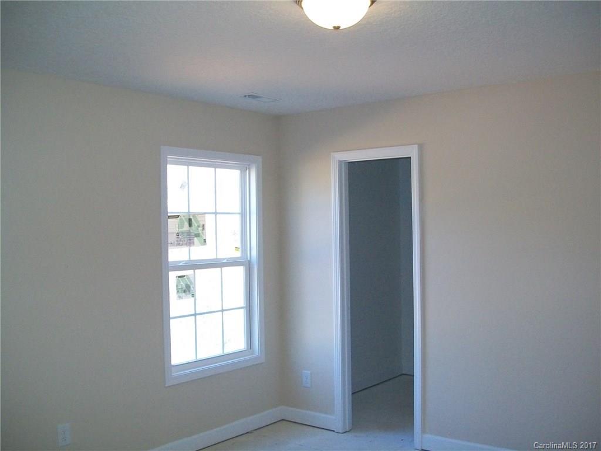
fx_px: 625
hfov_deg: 51.4
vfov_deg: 39.7
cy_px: 226
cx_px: 300
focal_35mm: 36
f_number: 2.7
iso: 160
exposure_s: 1/60
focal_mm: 6
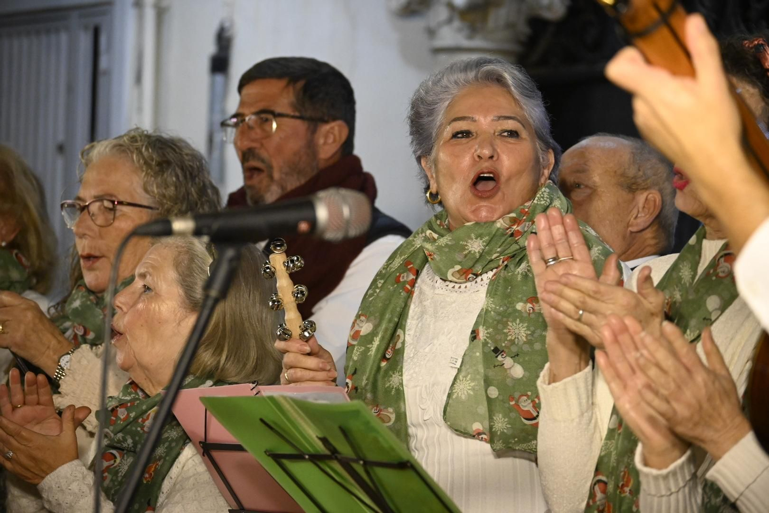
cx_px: 384
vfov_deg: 7.3
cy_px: 256
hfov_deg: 11.0
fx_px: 4005
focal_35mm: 188
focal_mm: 125
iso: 3200
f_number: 5.3
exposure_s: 1/160
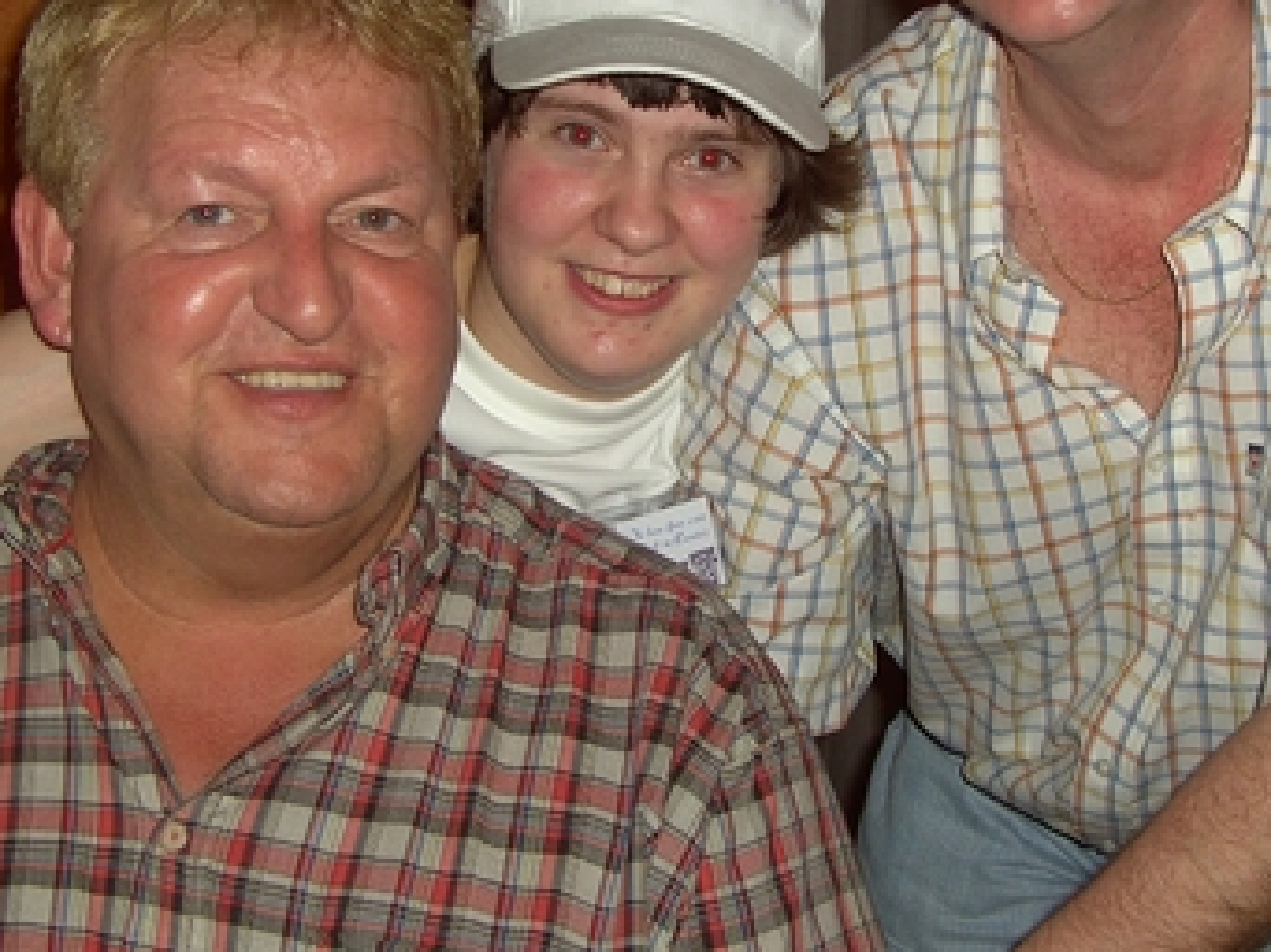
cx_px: 814
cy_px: 331
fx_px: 2385
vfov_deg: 22.5
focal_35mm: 65
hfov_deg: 29.7
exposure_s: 1/50
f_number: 2.8
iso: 64
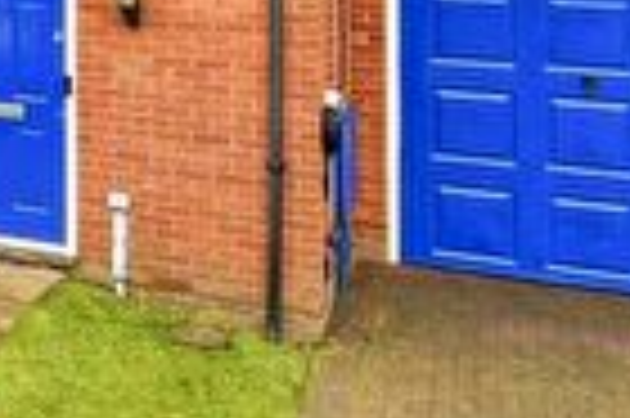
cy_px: -178
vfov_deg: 16.7
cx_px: -432
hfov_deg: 20.8
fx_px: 1311
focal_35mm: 75
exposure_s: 1/200
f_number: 8
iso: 320
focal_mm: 10
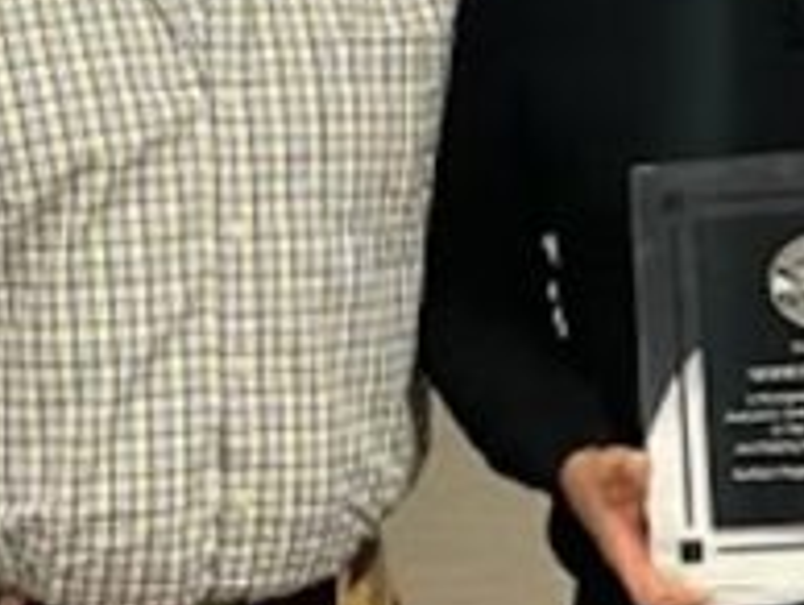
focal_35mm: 137
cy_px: 203
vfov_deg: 10.8
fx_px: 3186
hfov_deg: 14.4
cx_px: 253
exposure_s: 1/60
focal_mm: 4.2
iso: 250
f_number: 1.6
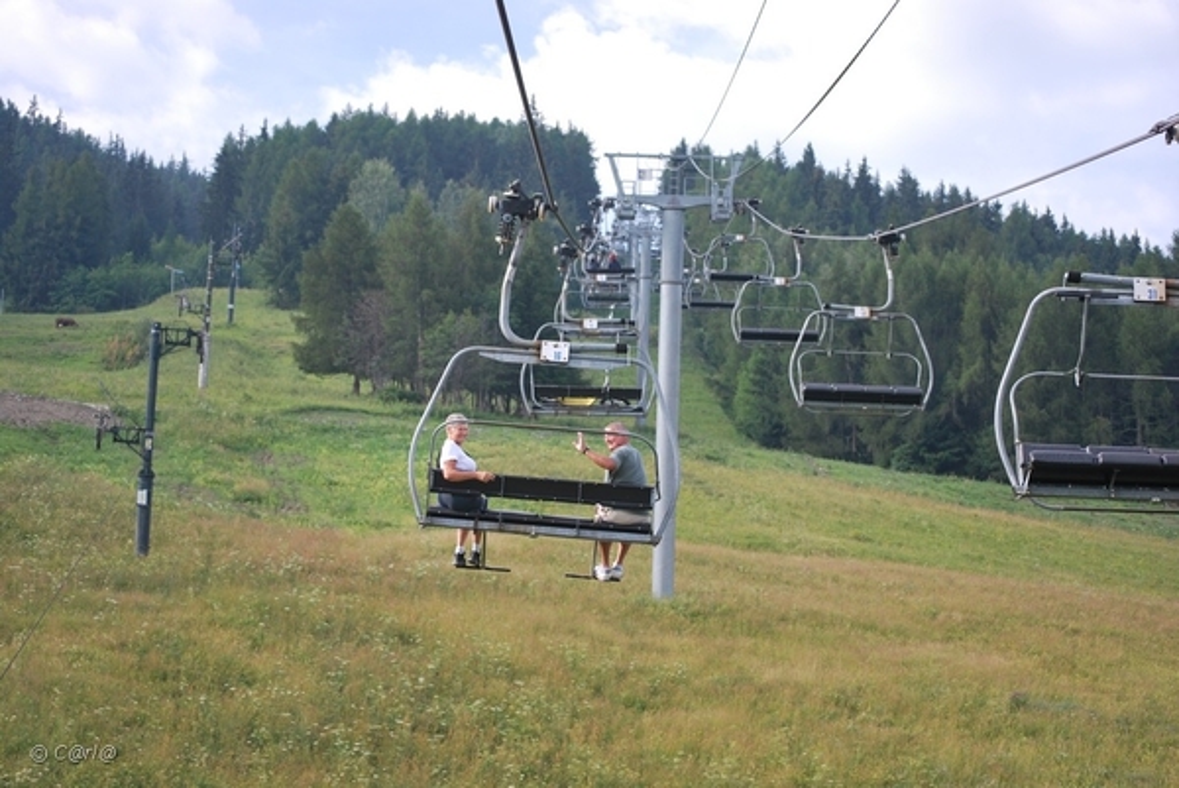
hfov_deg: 22.6
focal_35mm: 90
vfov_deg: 15.2
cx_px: 590
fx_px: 2950
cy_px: 394
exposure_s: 1/400
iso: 200
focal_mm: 60
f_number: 5.6
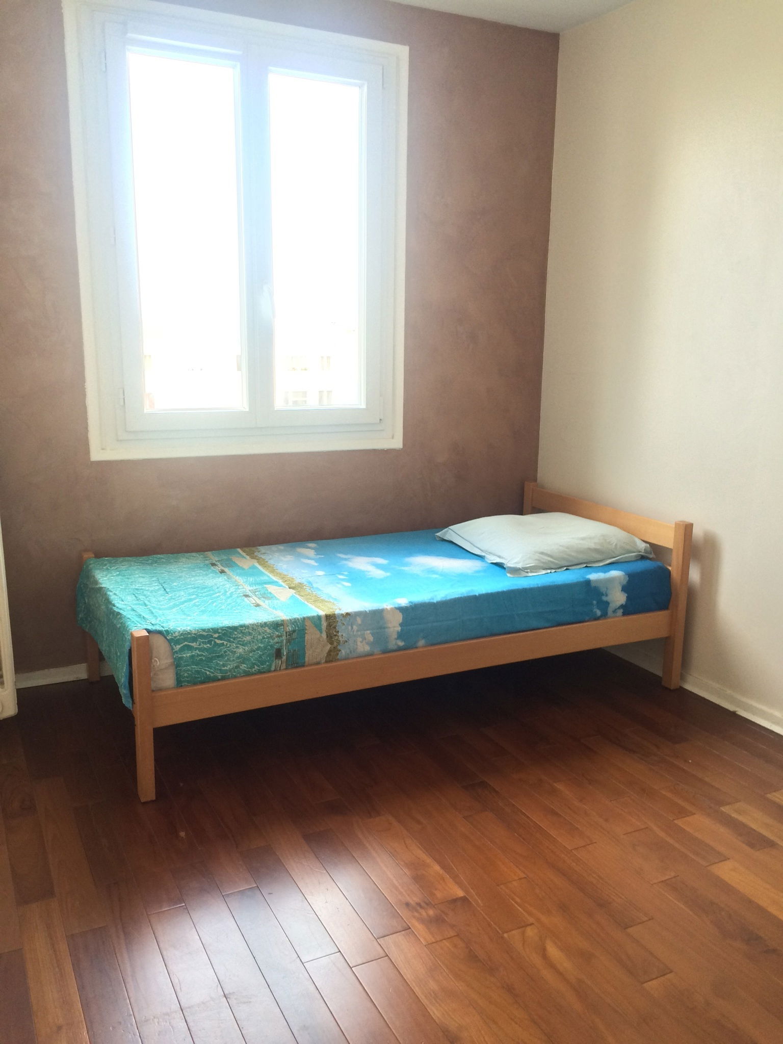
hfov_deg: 48.2
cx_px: 392
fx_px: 875
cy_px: 522
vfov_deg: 61.7
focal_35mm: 29
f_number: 2.2
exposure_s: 1/33
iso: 100
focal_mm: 4.15
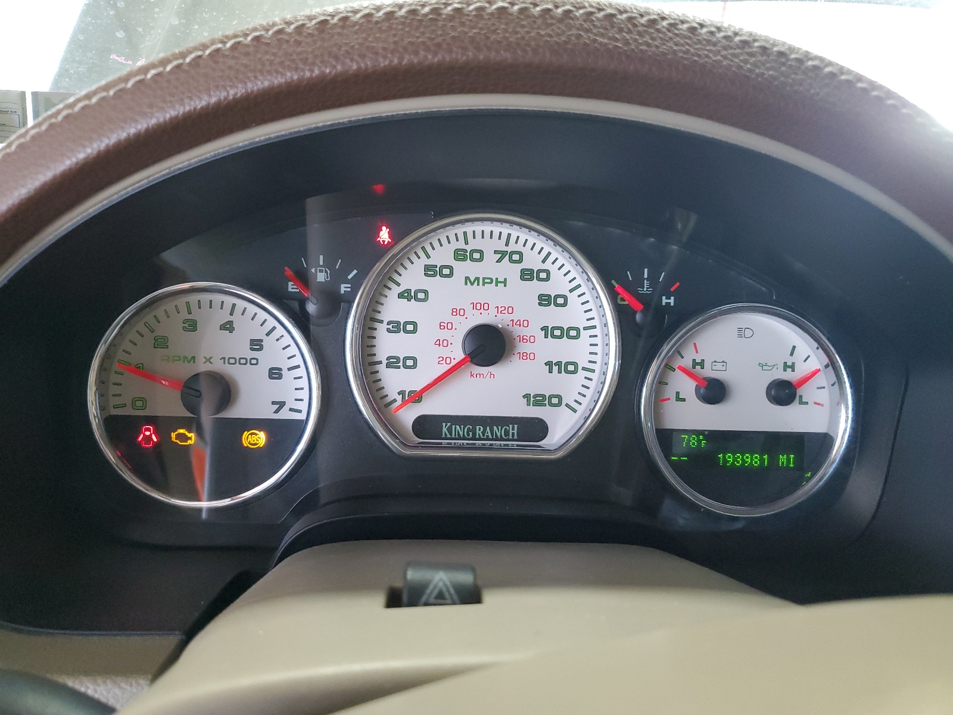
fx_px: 716
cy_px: 358
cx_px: 476
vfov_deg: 53.1
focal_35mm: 26
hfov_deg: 67.3
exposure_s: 1/60.2
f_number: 1.5
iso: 332
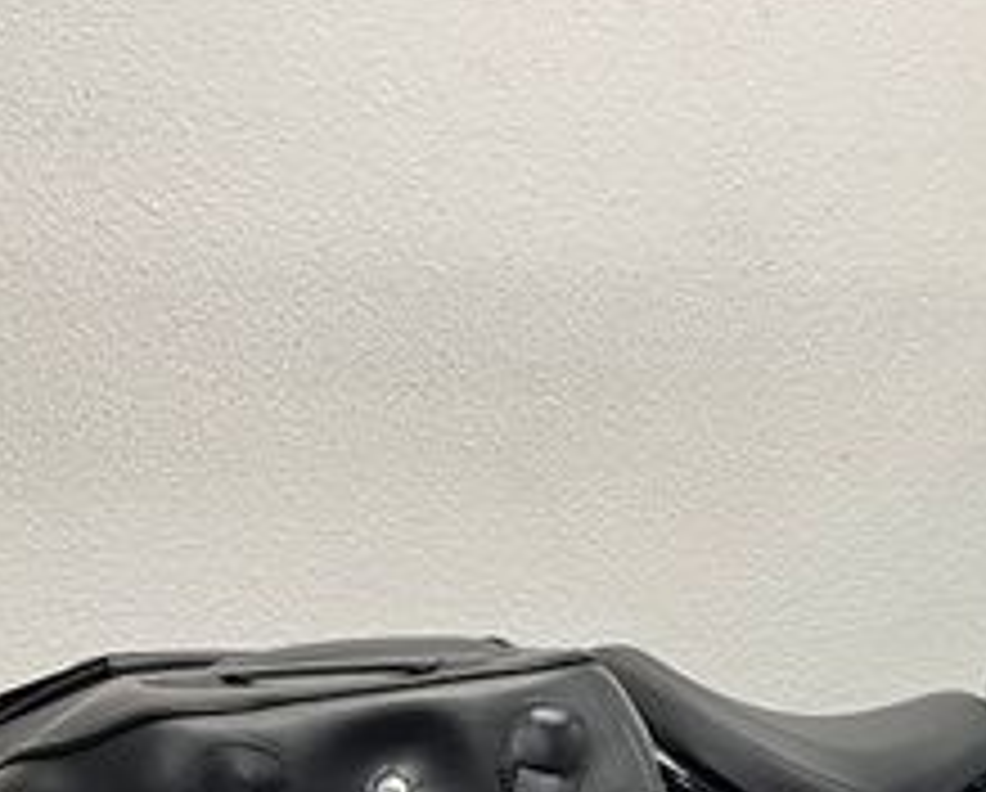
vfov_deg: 20.1
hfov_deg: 24.6
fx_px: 2163
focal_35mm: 74
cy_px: 801
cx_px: 963
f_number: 1.6
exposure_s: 1/50
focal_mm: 5.1
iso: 80
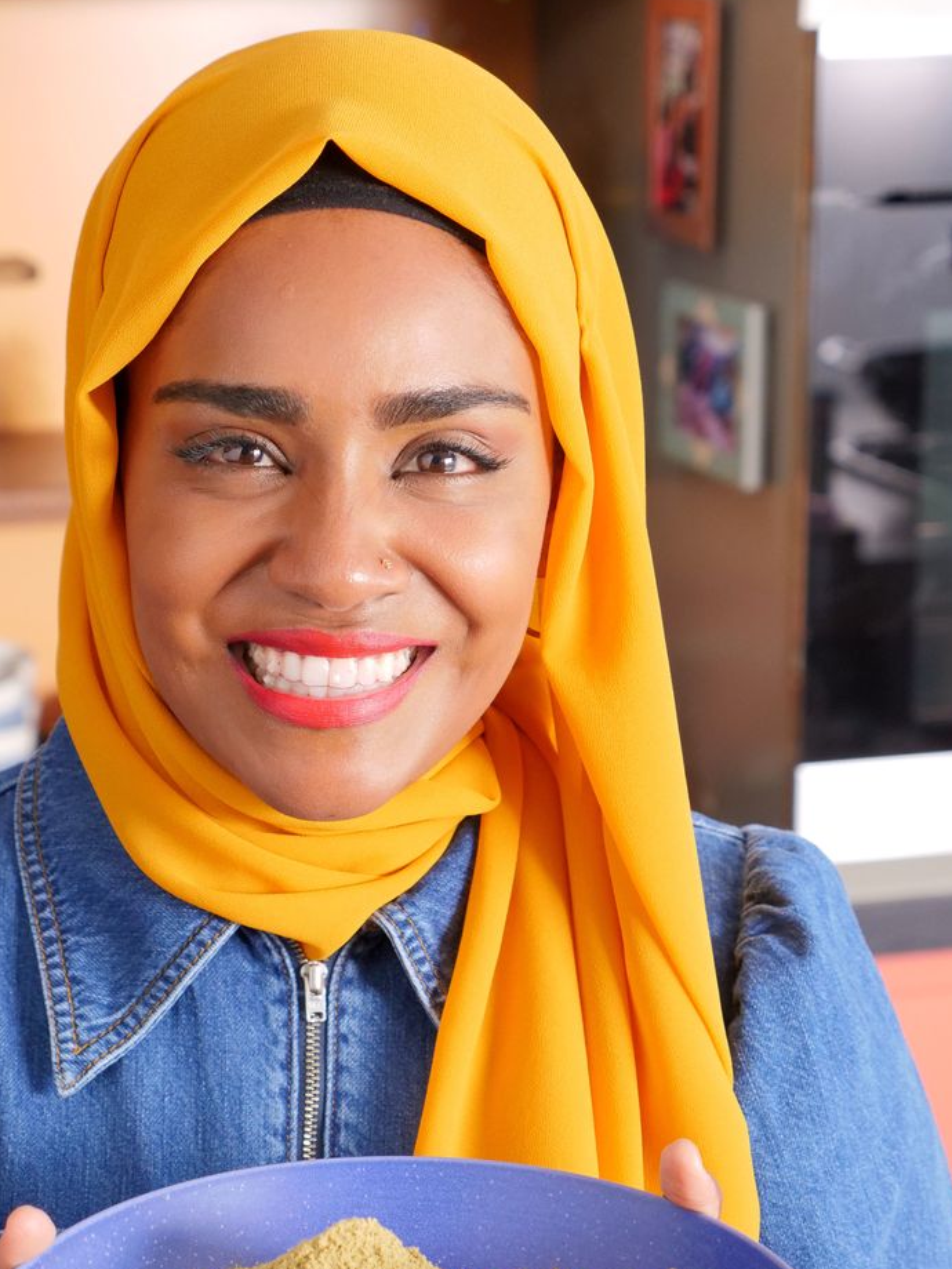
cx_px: 330
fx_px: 3264
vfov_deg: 21.9
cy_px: 819
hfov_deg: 16.6
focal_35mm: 89
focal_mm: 30
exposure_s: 1/250
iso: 800
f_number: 3.2
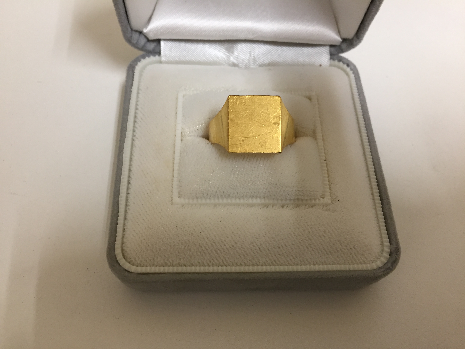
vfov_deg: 48.2
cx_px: 232
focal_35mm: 29
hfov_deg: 61.7
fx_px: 390
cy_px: 174
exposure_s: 1/30
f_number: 2.2
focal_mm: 4.15
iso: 100
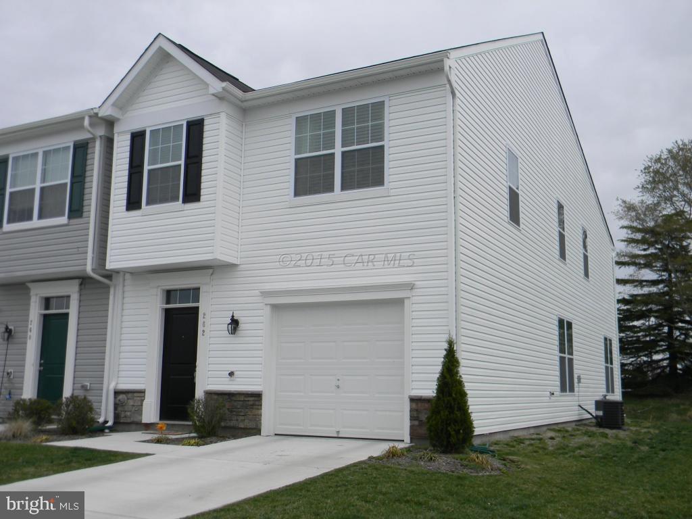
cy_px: 260
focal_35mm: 36
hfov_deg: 51.4
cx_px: 346
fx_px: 720
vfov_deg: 39.7
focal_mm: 6.4
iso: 80
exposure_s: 1/309
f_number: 7.4
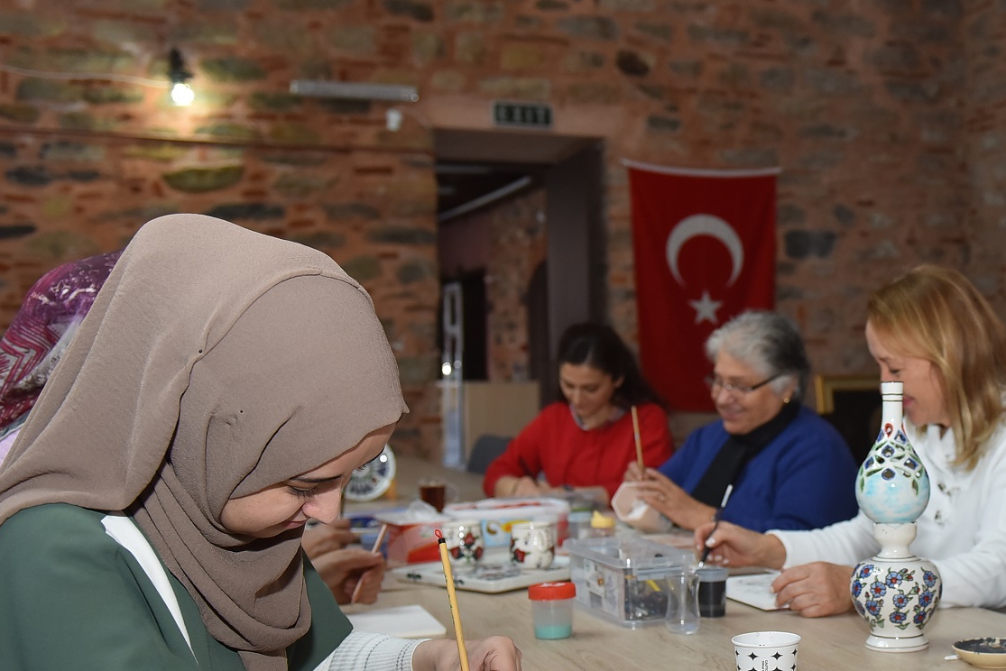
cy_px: 392
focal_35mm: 52
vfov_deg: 26.0
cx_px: 798
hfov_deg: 36.9
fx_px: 1453
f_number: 3.5
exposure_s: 1/250
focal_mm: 29
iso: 800
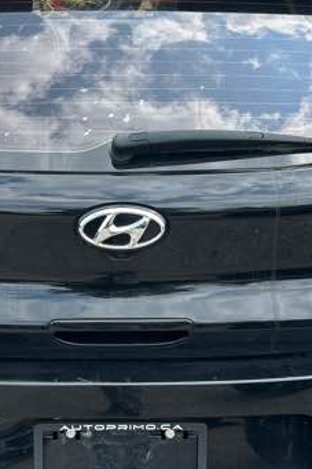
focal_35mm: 67
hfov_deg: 20.2
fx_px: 872
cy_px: 267
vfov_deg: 30.1
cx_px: 112
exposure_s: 1/628
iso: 50
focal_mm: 5.7
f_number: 1.5
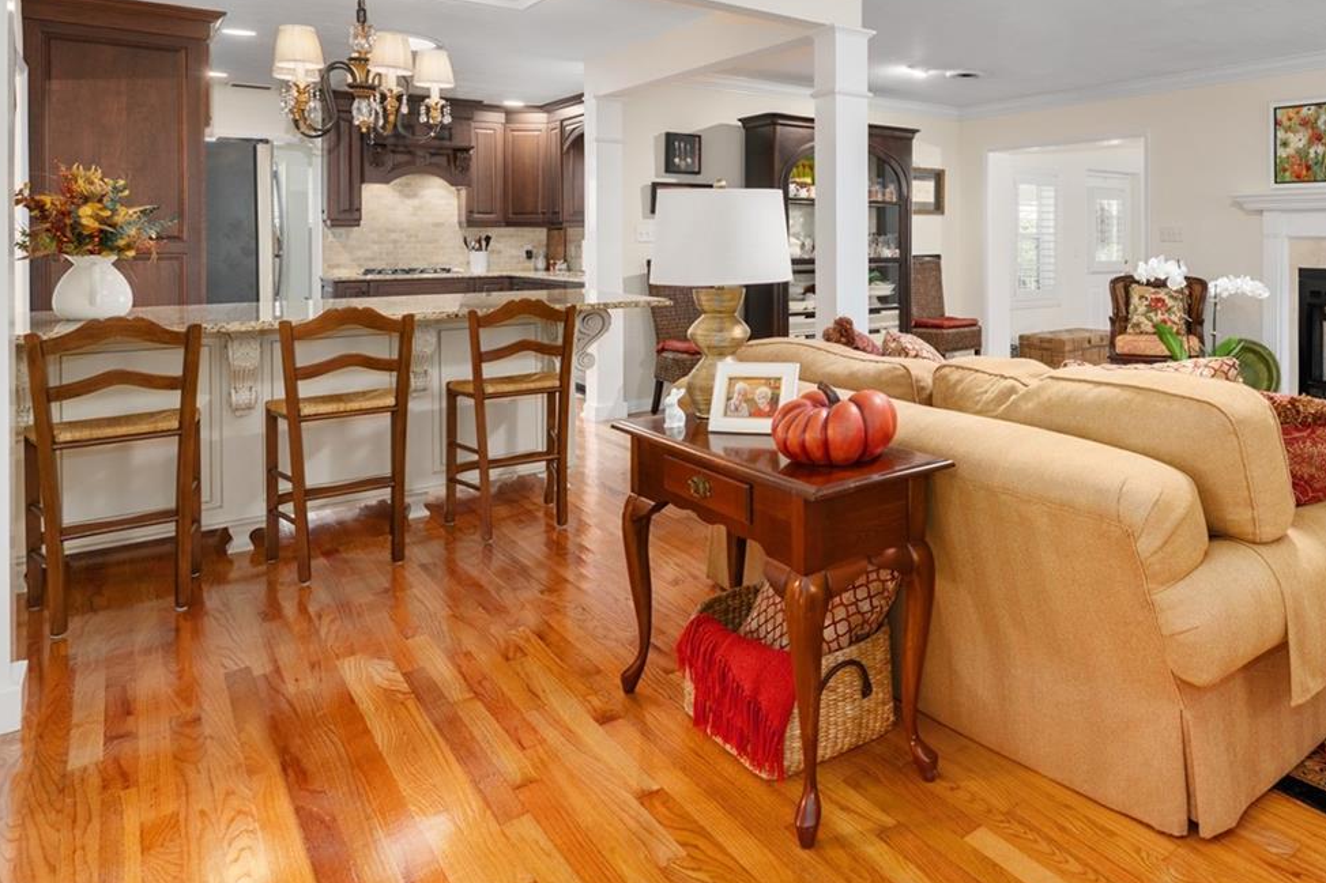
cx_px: 1020
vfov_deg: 52.8
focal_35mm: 23
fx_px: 847
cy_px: 227
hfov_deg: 70.2
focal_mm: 14
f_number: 7.1
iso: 250
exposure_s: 1.3
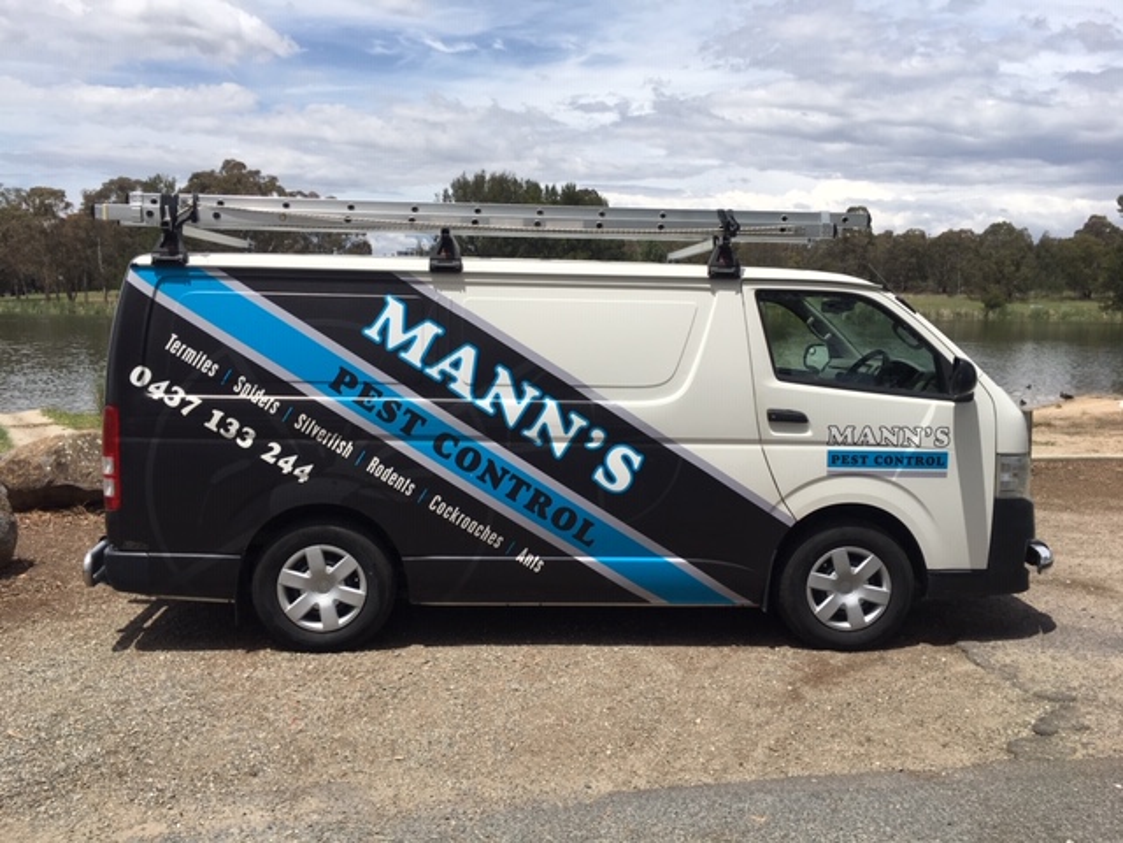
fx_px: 941
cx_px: 562
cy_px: 422
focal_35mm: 29
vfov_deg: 48.2
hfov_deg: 61.7
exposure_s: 1/2564
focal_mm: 4.15
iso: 25
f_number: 2.2
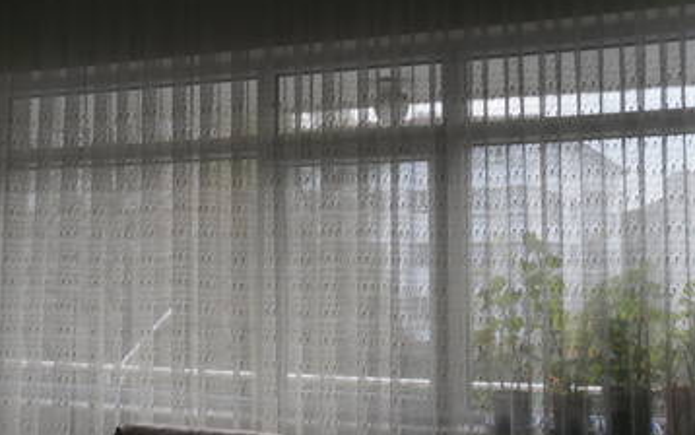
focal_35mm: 48
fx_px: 909
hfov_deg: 41.8
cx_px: 348
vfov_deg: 26.9
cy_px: 251
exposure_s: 1/53
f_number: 3.5
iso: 100
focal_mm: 6.3
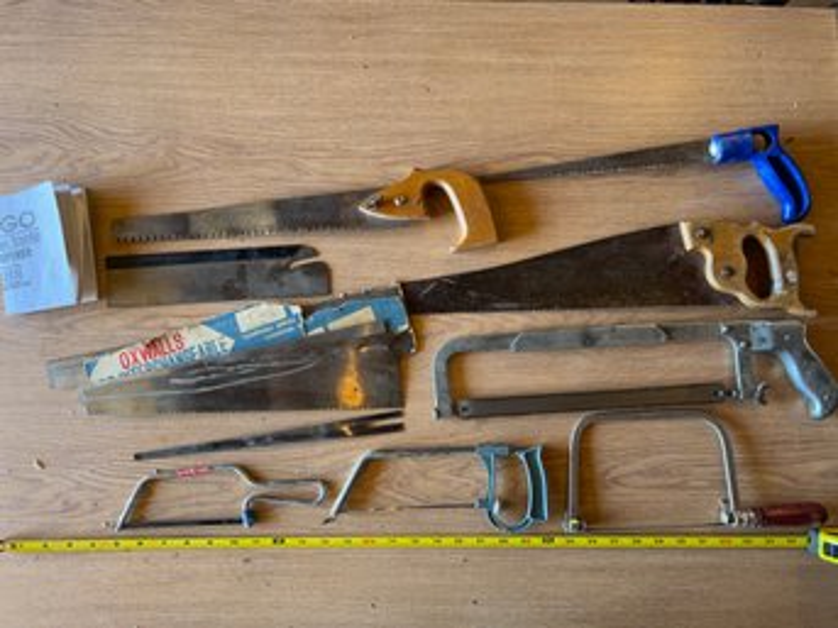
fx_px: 629
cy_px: 314
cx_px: 419
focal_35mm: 26
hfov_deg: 67.3
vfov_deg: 53.0
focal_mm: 5.7
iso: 125
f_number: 1.5
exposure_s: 1/60
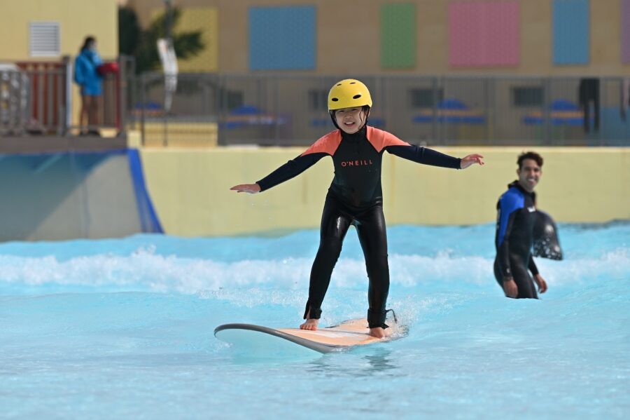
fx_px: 7171
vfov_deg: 3.3
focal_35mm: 410
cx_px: 315
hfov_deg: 5.0
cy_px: 210
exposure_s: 1/1250
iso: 250
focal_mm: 410
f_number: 9
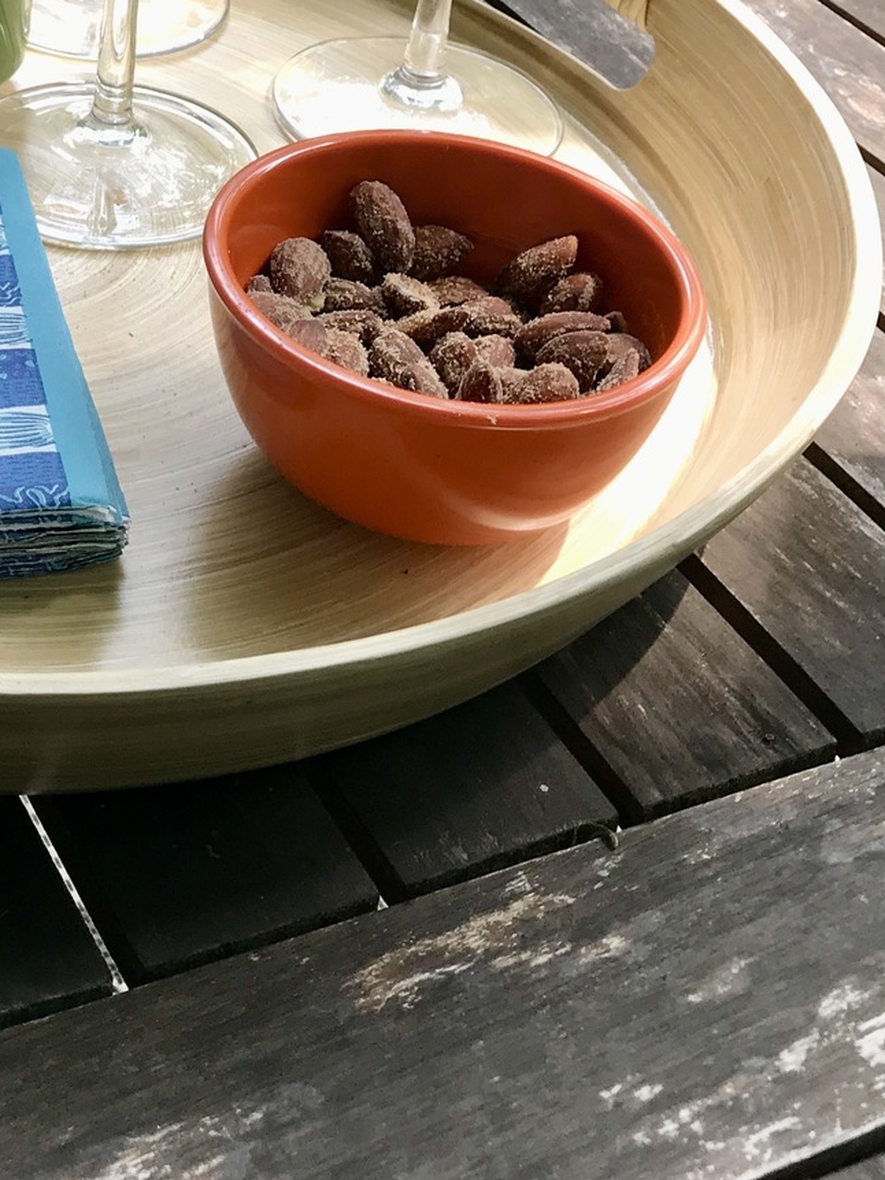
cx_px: 60
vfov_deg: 28.3
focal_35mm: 65
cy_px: 37
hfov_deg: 22.0
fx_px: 2217
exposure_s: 1/120
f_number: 1.8
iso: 20
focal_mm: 3.99
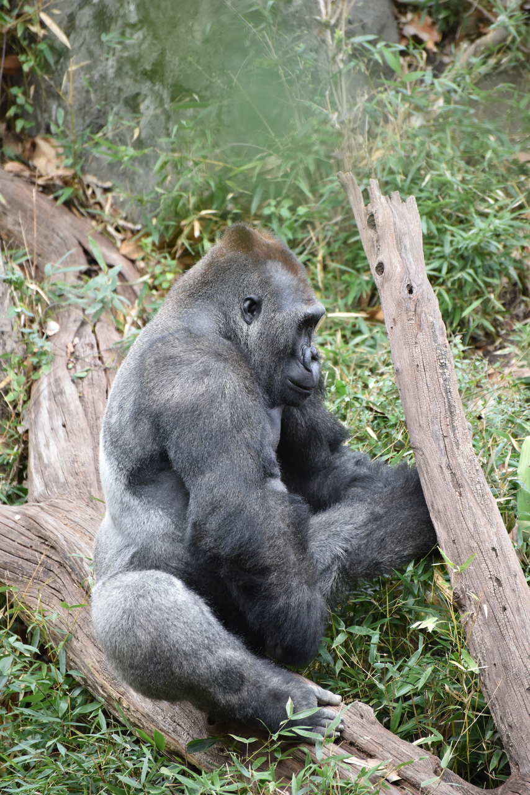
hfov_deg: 6.5
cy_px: 398
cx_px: 265
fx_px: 4635
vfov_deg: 9.8
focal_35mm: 210
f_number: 5.3
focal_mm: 210
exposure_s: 1/500
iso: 2000
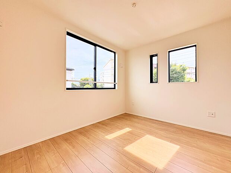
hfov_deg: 102.1
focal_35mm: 14
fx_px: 93
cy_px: 86
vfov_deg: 85.6
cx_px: 116
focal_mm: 2.22
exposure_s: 1/771
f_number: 2.2
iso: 64
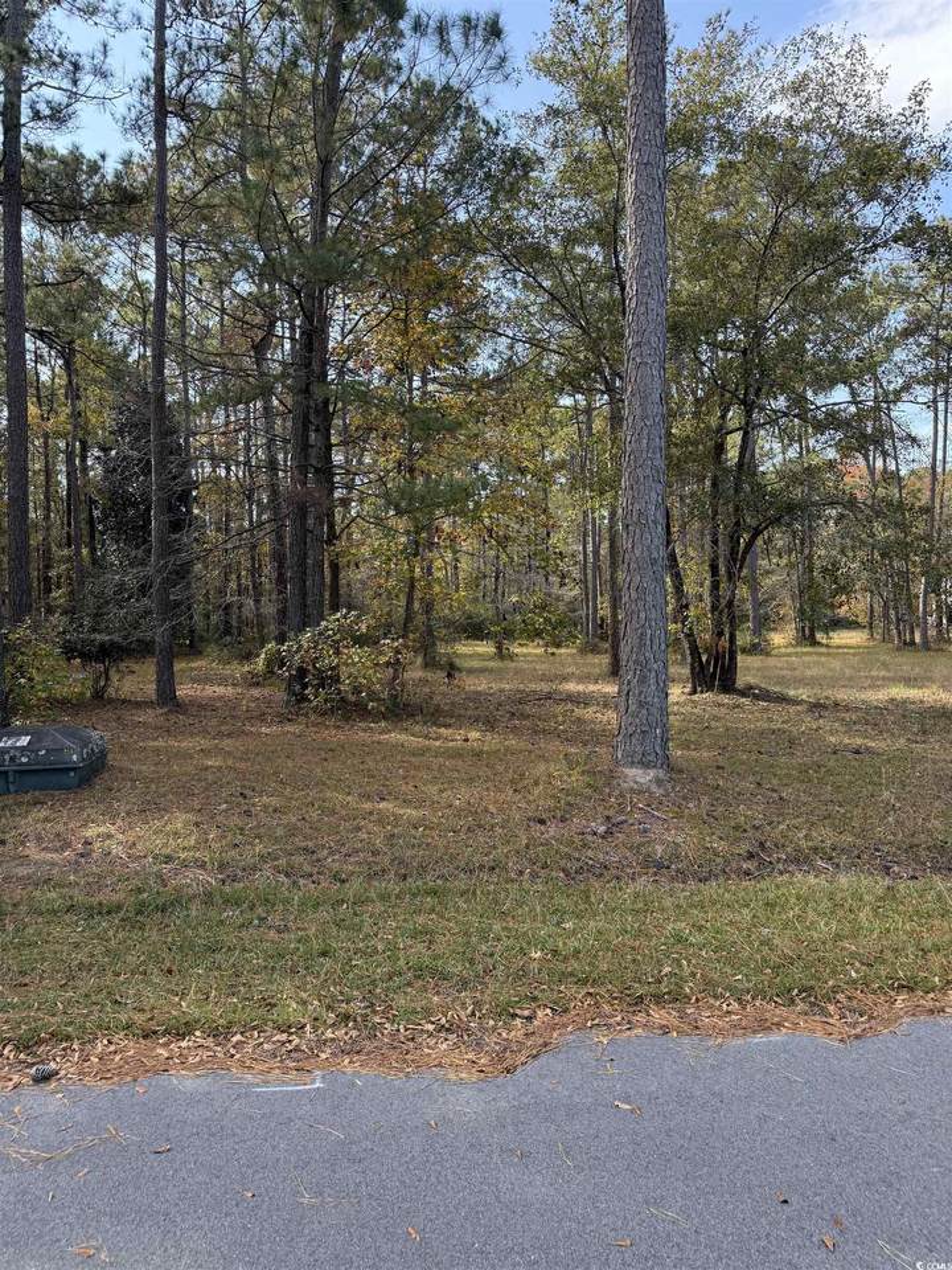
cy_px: 635
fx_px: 880
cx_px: 476
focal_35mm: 24
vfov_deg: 71.6
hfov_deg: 56.8
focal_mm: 6.76
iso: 100
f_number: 1.78
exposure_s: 1/580
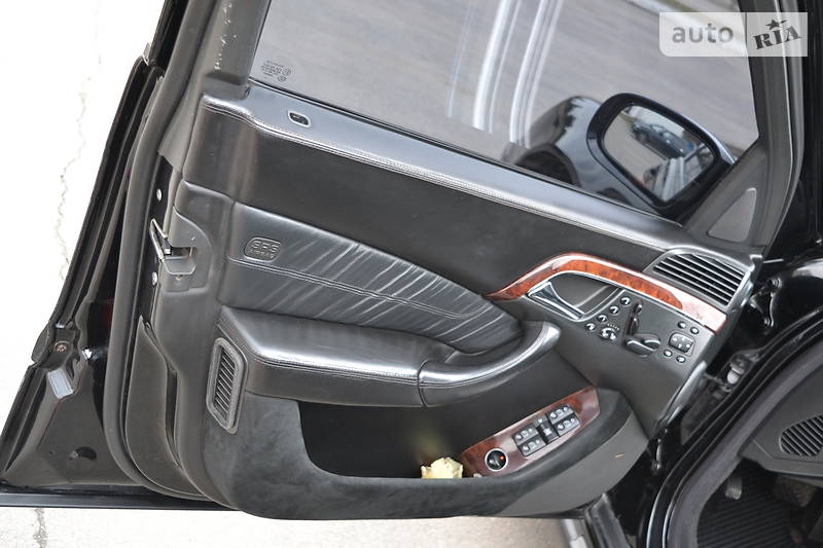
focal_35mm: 40
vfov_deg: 33.0
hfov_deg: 47.9
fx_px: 926
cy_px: 274
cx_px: 412
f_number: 4
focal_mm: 27
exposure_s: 1/80
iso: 800
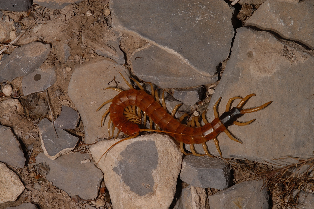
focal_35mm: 158
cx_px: 157
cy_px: 104
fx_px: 1373
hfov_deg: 13.1
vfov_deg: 8.7
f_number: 36
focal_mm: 105
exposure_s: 1/160
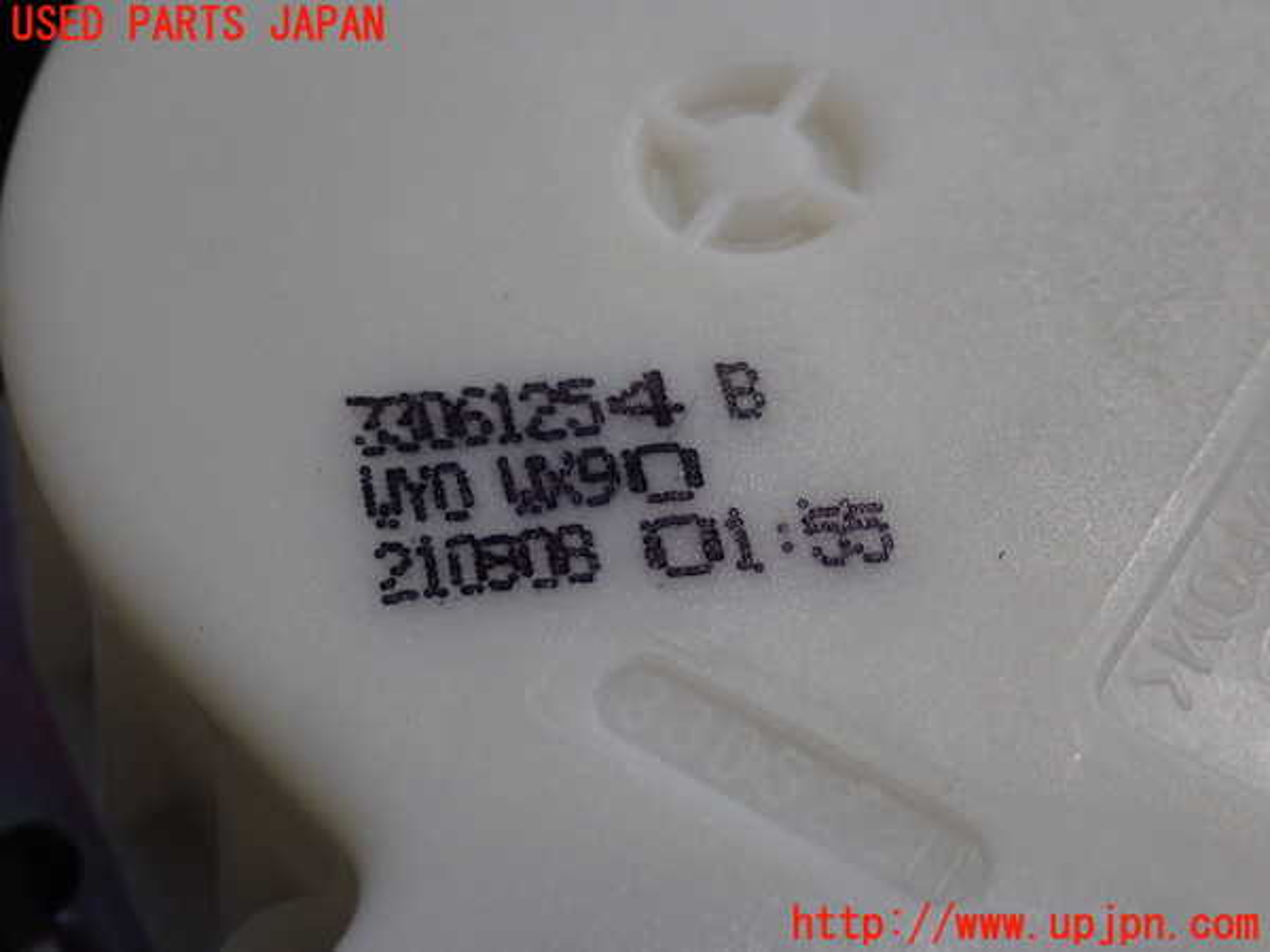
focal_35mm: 71
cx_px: 635
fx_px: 2605
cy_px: 476
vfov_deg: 20.7
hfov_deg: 27.4
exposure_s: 1/60
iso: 800
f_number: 3.9
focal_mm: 12.73
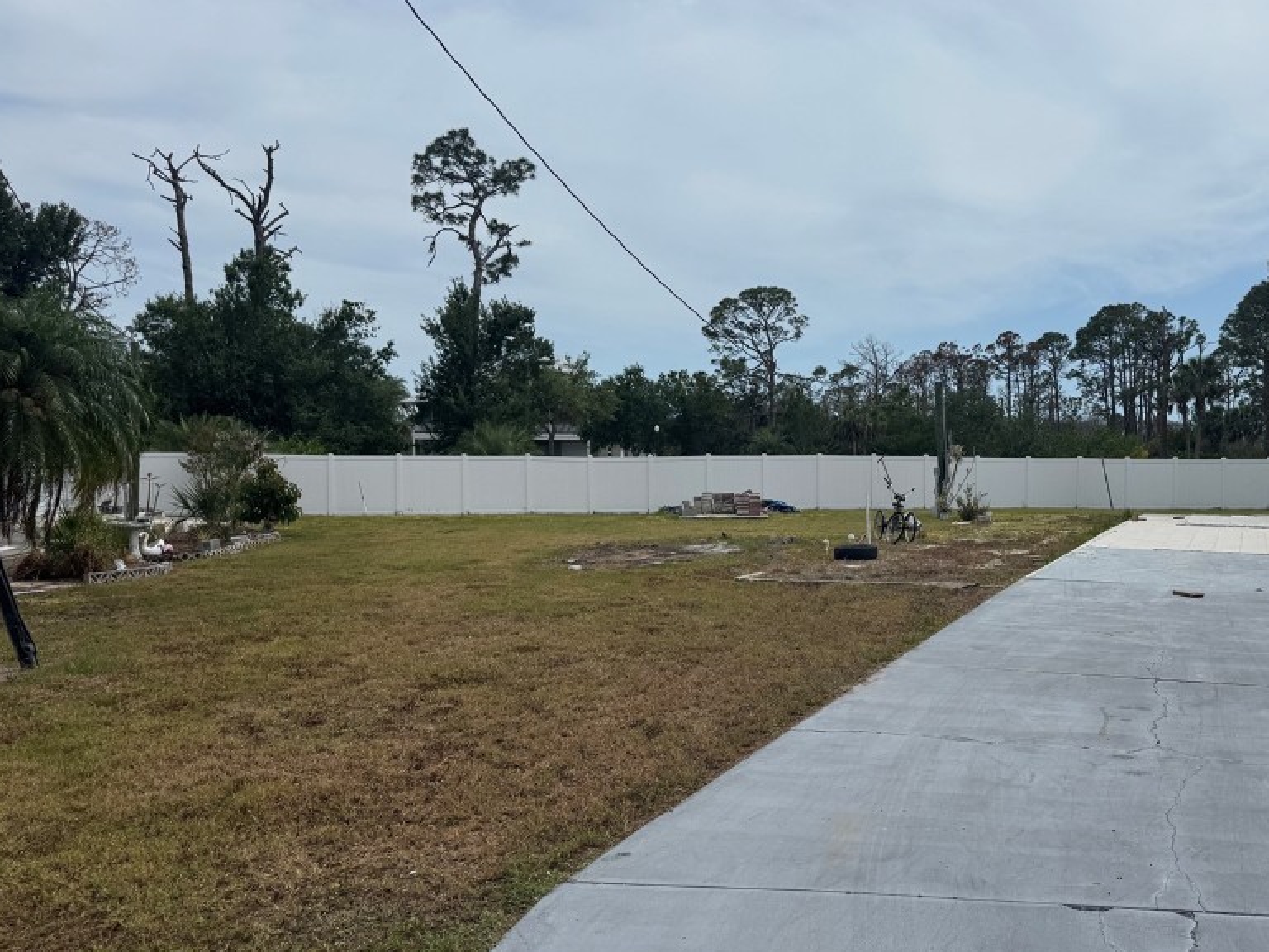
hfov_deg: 55.8
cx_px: 833
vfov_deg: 44.1
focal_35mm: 32
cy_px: 499
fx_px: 1173
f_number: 1.78
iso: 80
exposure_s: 1/12346
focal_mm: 6.76
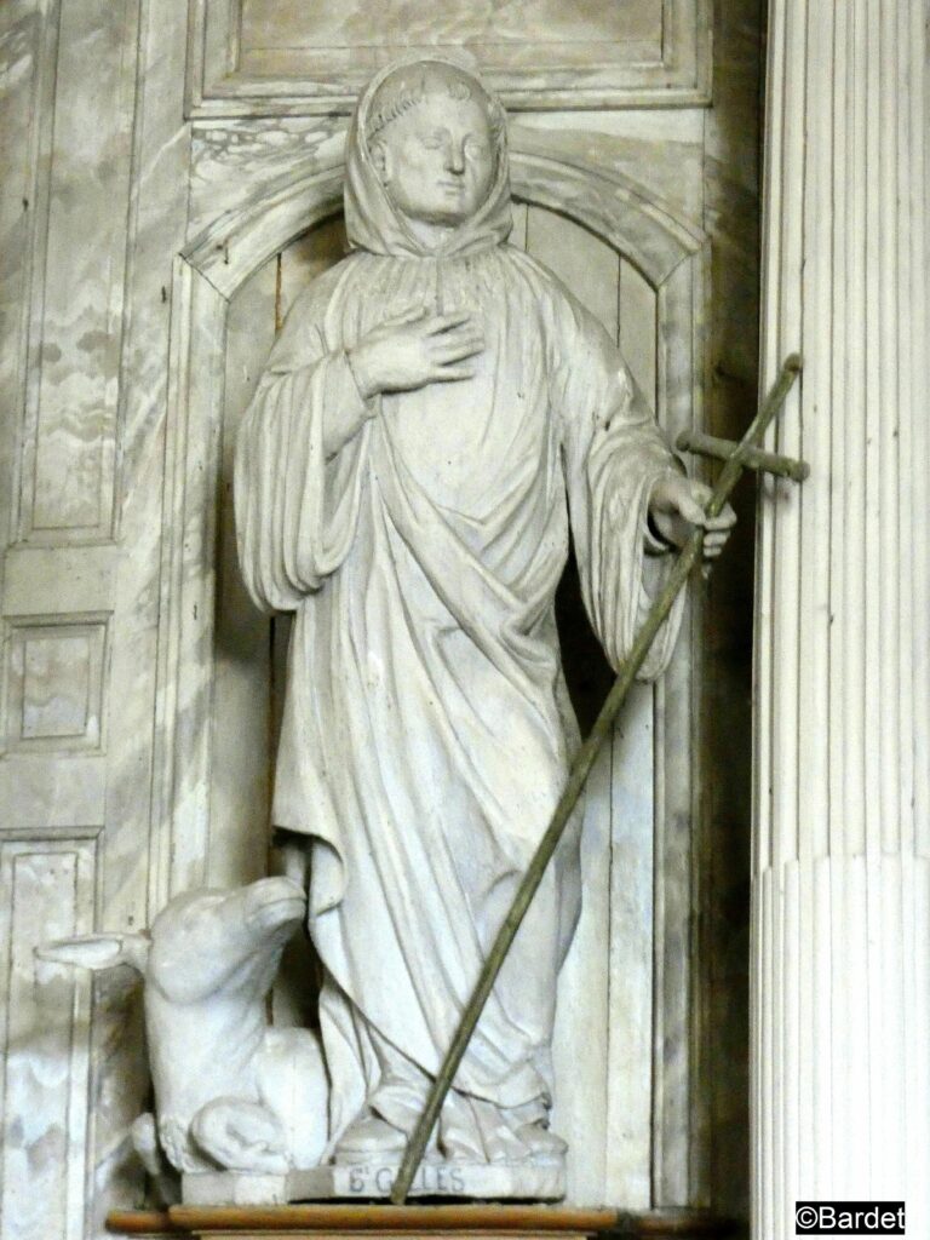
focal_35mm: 122
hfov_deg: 12.1
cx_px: 465
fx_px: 4370
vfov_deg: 16.1
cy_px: 620
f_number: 5.1
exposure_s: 1/20
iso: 1600
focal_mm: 21.9
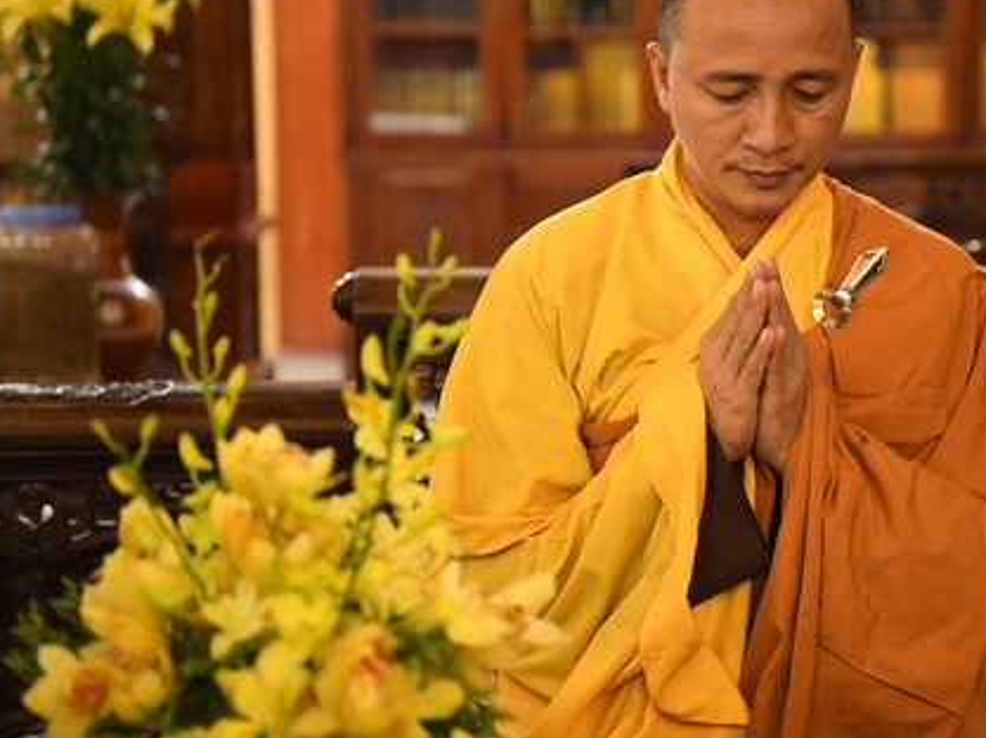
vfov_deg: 14.1
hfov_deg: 18.6
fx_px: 2988
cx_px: 712
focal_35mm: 105
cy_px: 292
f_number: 2.8
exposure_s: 1/125
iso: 6400
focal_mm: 70
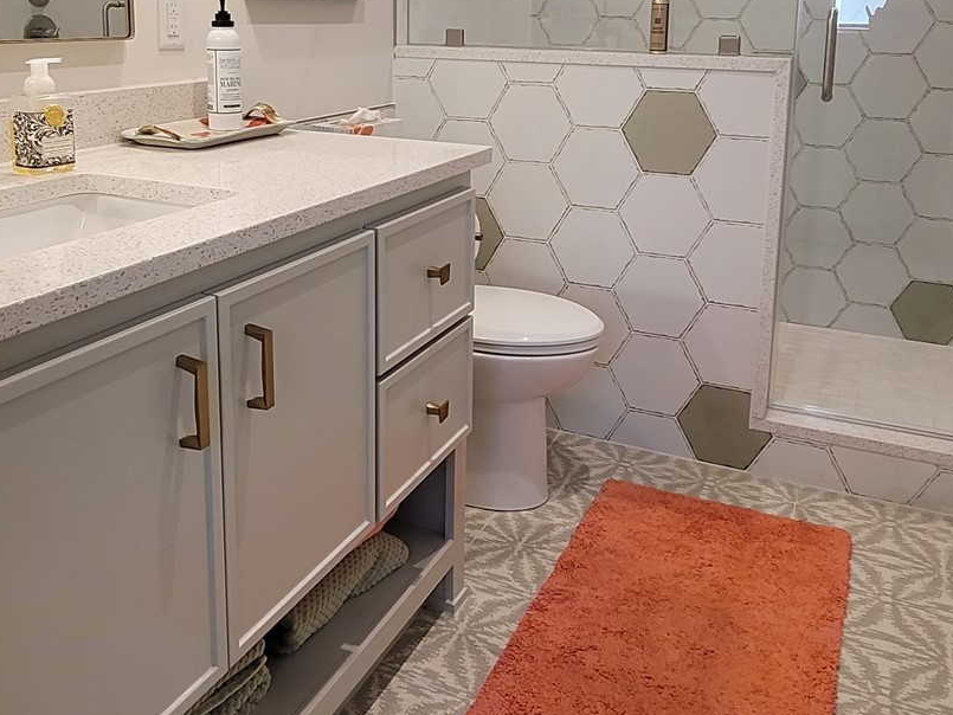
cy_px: 162
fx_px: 854
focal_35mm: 31
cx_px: 447
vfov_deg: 43.7
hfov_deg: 58.3
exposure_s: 1/60
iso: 200
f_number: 2.2
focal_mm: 2.2
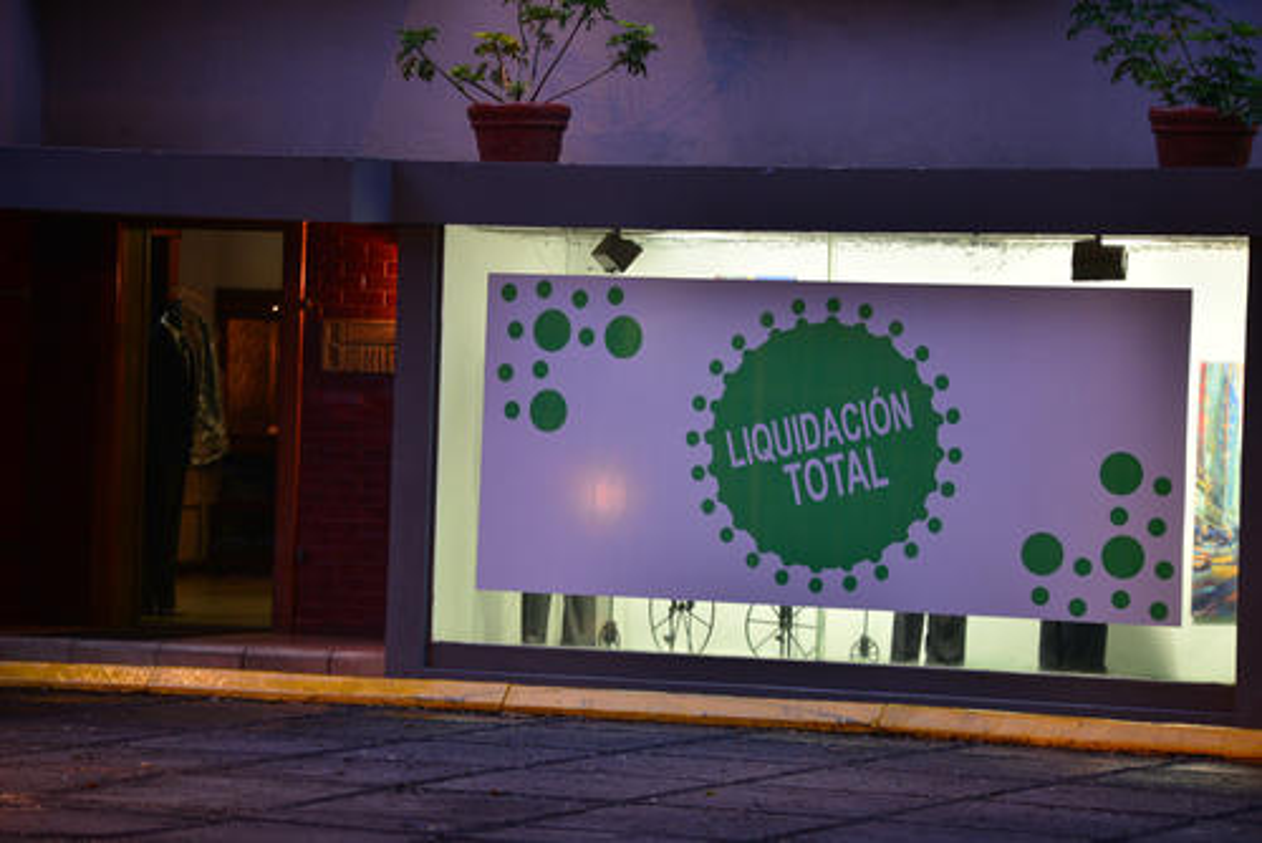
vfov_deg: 8.6
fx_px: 5612
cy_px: 422
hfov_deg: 12.8
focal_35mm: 160
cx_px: 631
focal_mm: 160
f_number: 2.8
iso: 1000
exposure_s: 1/80
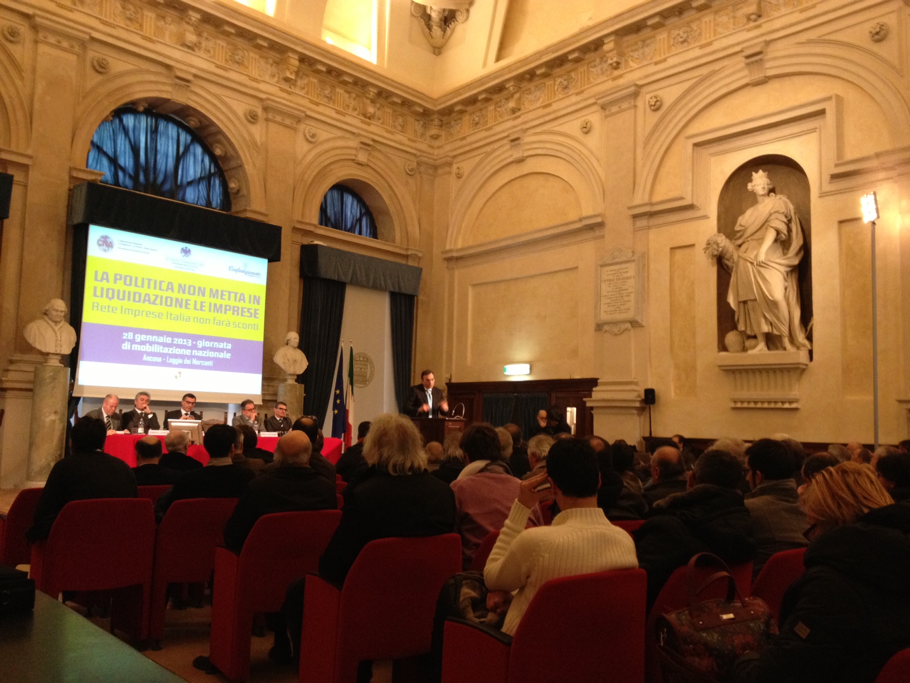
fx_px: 920
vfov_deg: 40.7
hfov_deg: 52.6
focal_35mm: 35
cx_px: 455
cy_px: 342
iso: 250
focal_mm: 4.28
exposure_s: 1/20
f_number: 2.4
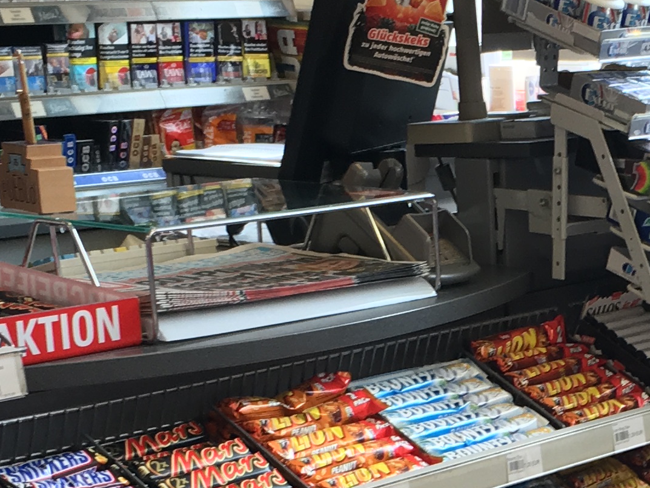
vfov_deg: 13.3
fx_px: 2047
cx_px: 665
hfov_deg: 17.6
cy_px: 570
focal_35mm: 109
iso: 32
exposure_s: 1/100
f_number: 2.2
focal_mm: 4.15
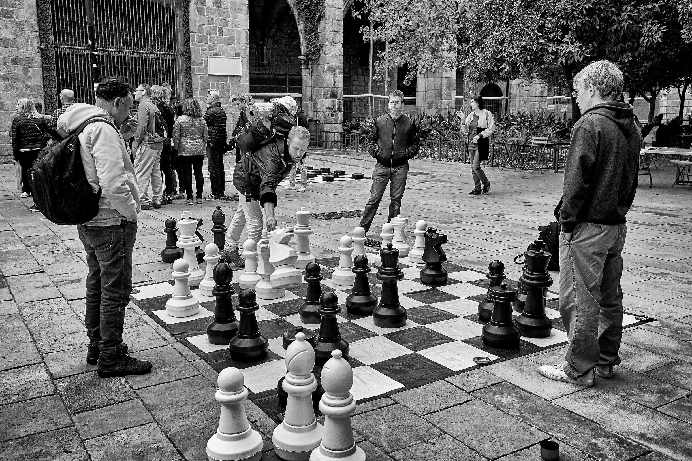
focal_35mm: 32
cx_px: 346
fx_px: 615
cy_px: 230
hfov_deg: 58.7
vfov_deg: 41.1
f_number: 4
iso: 1250
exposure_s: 1/250
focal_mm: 21.4
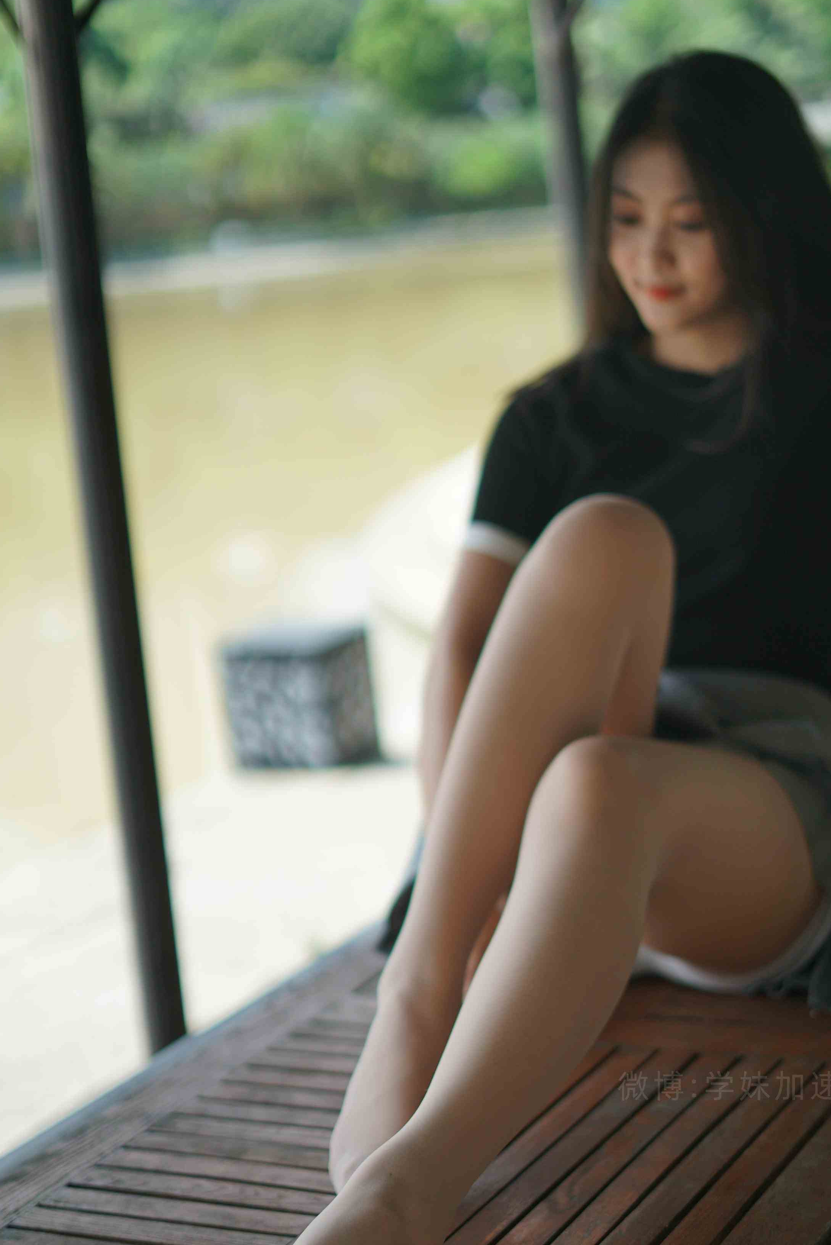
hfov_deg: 20.9
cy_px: 761
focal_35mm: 65
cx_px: 507
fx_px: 2248
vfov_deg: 30.8
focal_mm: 50
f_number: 1.8
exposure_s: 1/2500
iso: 200
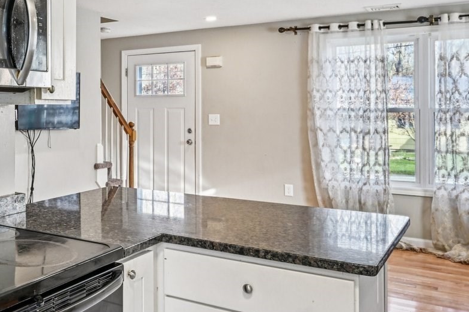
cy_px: 105
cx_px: -11
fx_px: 547
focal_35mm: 42
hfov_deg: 40.1
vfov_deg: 31.7
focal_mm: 16
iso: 400
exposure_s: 1/10
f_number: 8
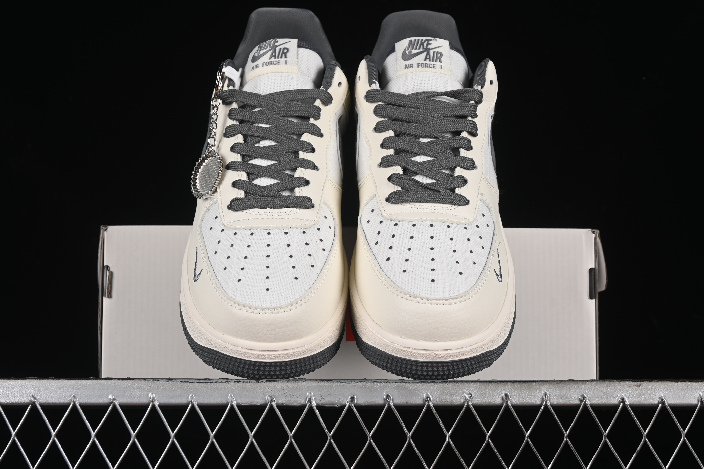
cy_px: 234
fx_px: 1467
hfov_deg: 27.0
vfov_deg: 18.2
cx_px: 352
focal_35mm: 75
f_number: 8
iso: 160
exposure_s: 1/100
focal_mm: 50
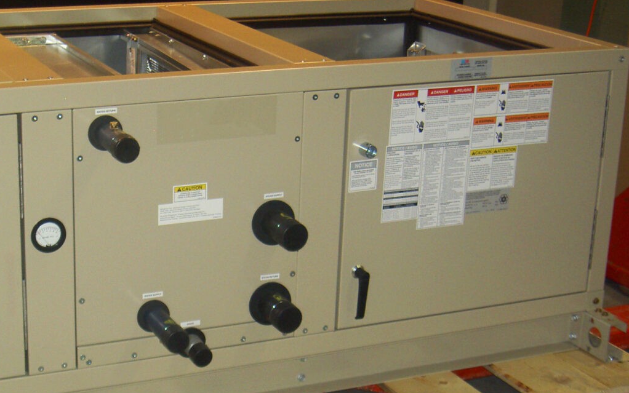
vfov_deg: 17.8
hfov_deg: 27.9
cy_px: 277
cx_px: 170
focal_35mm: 73
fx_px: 1252
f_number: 2.9
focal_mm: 9
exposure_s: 1/60
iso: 200
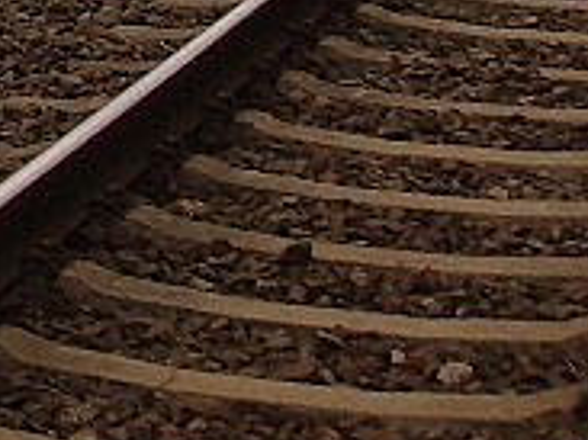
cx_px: -646
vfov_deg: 7.2
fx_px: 3225
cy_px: -752
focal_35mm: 190
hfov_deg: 9.6
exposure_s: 1/180
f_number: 7
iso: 80
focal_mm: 6.3
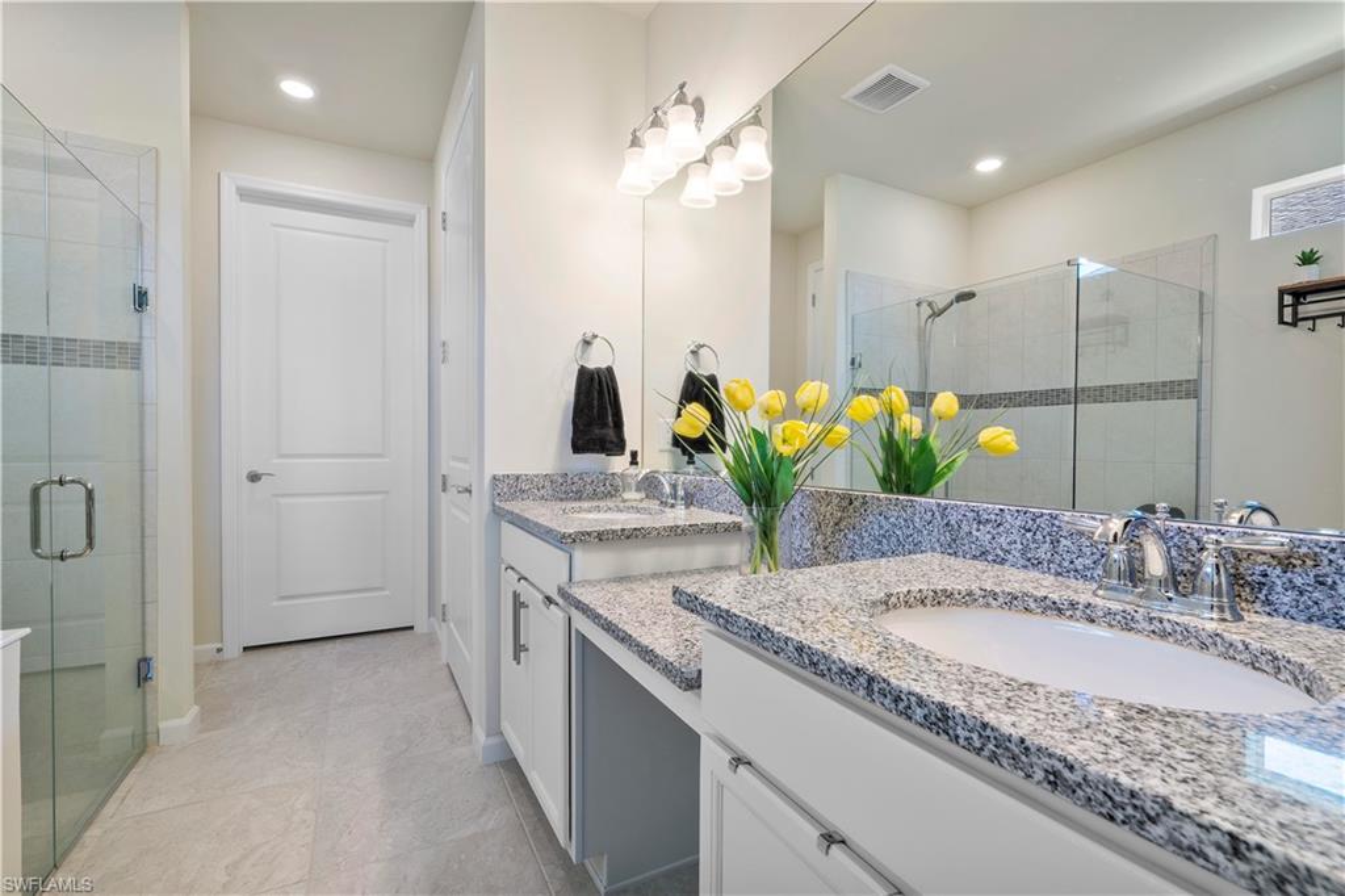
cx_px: 672
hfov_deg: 96.8
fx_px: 598
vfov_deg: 73.7
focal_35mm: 16
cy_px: 448
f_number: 9.5
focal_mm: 16
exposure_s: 1/15
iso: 200
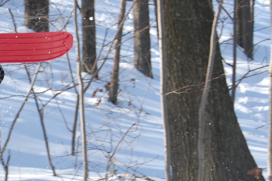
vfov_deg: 6.7
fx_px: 1534
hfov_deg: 10.1
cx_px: 16
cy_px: 149
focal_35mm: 203
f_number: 5.6
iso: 400
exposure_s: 1/500
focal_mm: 55
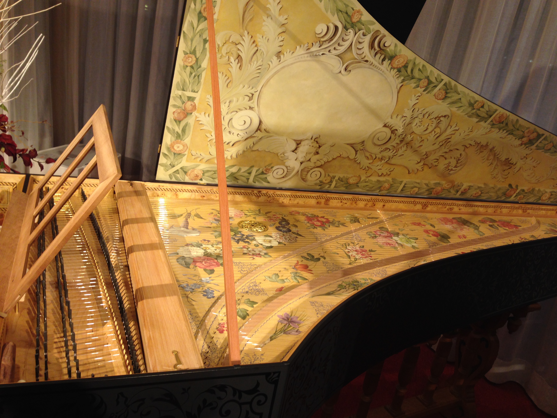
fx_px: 531
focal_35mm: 33
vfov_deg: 42.9
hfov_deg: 55.4
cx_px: 278
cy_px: 209
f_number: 2.4
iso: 64
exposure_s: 1/20
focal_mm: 4.12
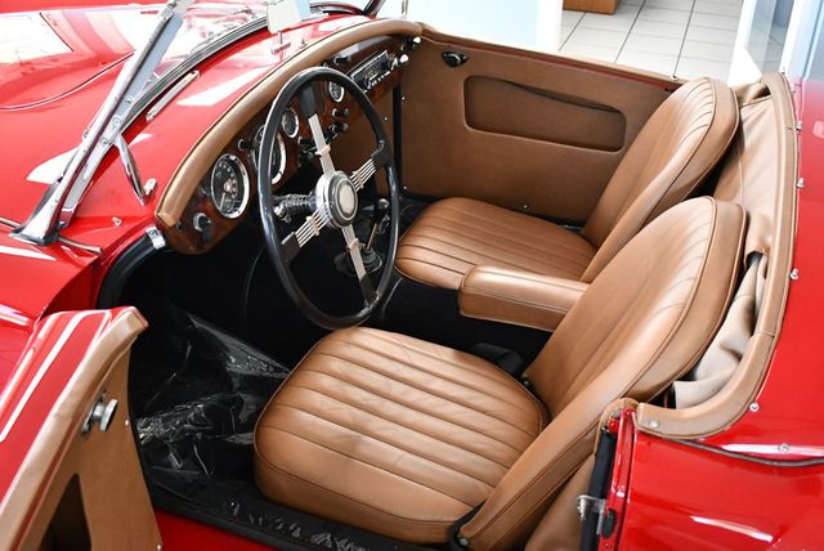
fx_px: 825
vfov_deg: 36.9
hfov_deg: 53.1
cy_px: 276
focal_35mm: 36
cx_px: 412
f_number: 3.5
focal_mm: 18
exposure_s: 1/125
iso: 2500
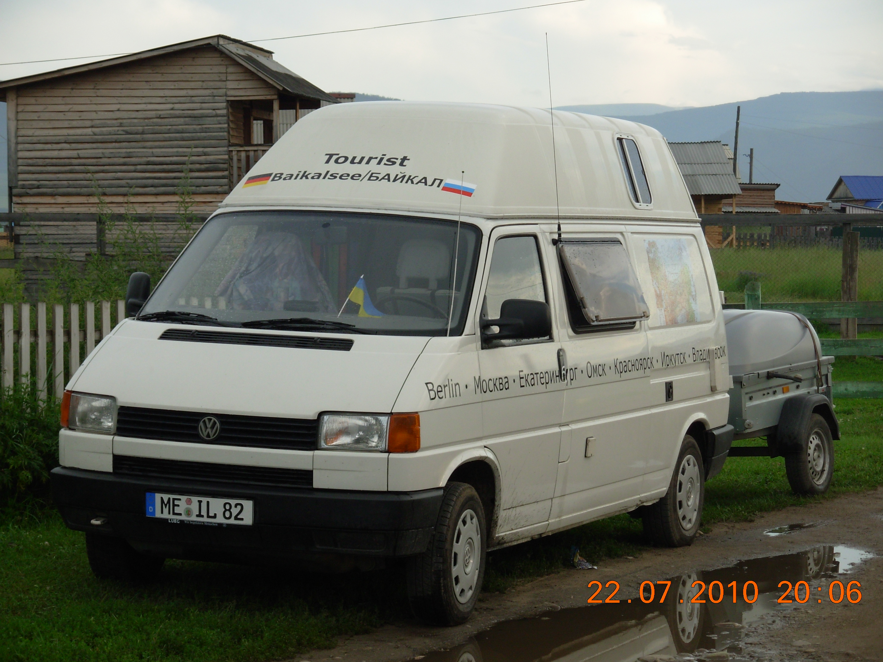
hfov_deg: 18.9
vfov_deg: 14.2
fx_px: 2653
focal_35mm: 104
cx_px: 442
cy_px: 331
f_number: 4
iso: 50
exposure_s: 1/186
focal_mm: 17.2
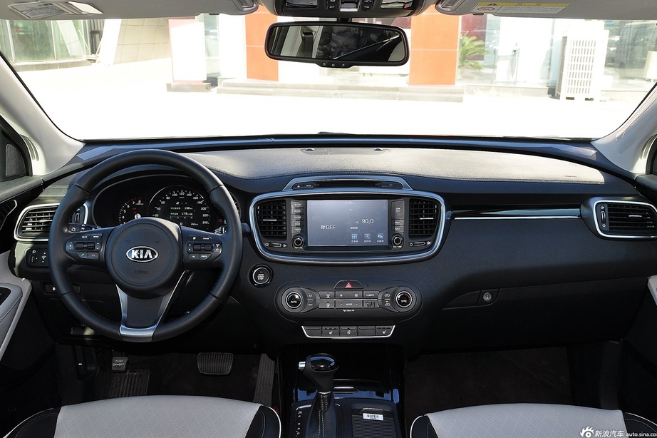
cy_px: 217
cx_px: 336
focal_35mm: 34
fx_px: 620
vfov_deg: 38.9
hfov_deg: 55.8
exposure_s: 1/60
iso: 200
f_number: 7.1
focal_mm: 22
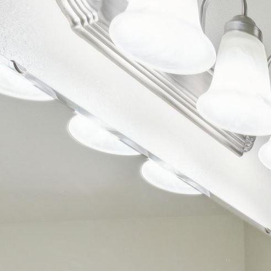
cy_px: 529
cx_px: 512
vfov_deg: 16.0
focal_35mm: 87
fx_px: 767
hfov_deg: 16.3
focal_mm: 16.3
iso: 400
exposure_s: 1/8
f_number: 13
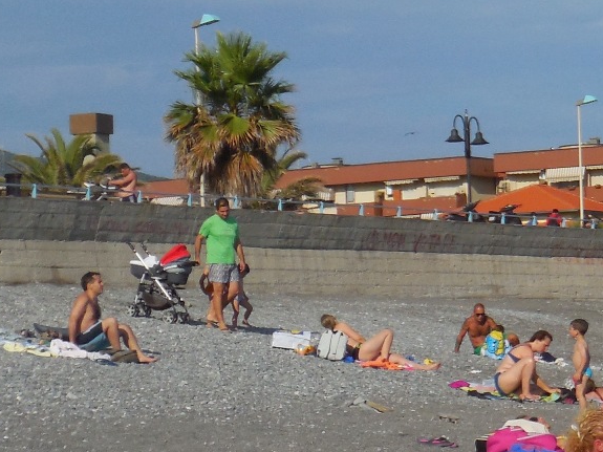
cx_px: 851
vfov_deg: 9.4
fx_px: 2734
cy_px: 136
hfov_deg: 12.1
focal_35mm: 157
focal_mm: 8.8
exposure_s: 1/1600
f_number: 4.8
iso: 125
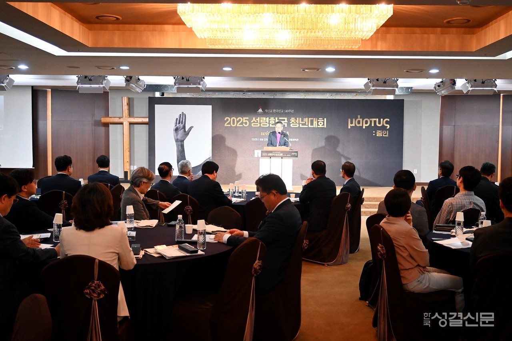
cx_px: 256
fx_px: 533
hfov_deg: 51.3
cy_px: 170
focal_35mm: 38
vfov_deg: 35.5
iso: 2200
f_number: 4.2
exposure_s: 1/125
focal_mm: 25
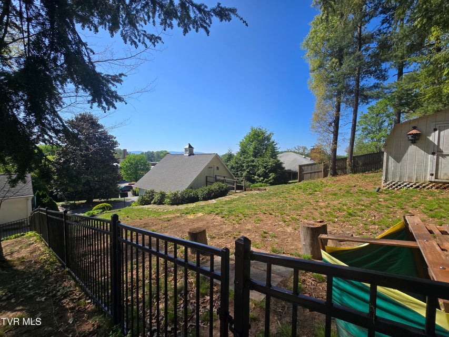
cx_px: 224
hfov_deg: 106.2
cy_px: 168
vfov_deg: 89.9
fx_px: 169
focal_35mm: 13
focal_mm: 2.2
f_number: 2.2
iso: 50
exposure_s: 1/2000
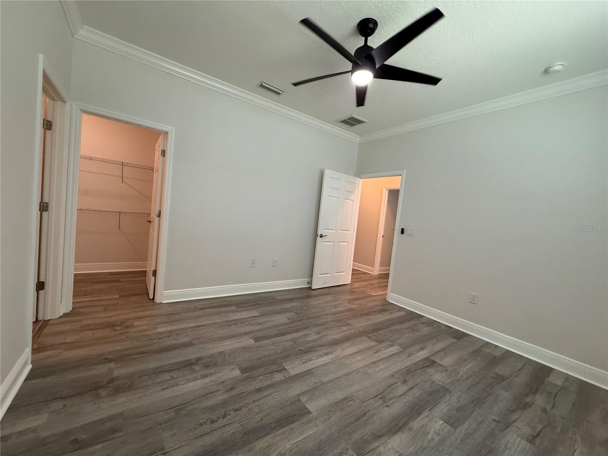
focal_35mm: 14
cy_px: 228
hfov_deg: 102.1
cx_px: 304
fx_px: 246
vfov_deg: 85.7
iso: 200
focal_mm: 2.22
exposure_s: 1/120
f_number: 2.2
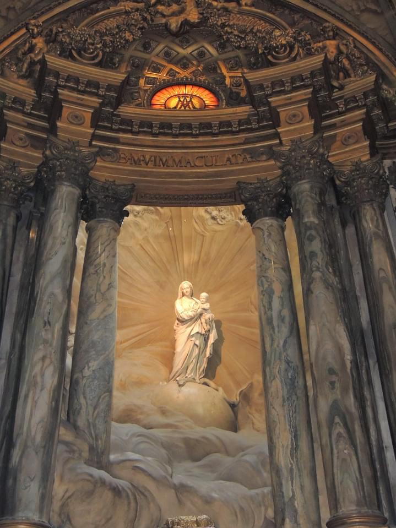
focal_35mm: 43
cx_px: 198
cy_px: 264
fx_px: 656
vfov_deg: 43.9
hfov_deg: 33.6
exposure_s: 1/30
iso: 800
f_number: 3.4
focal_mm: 7.6
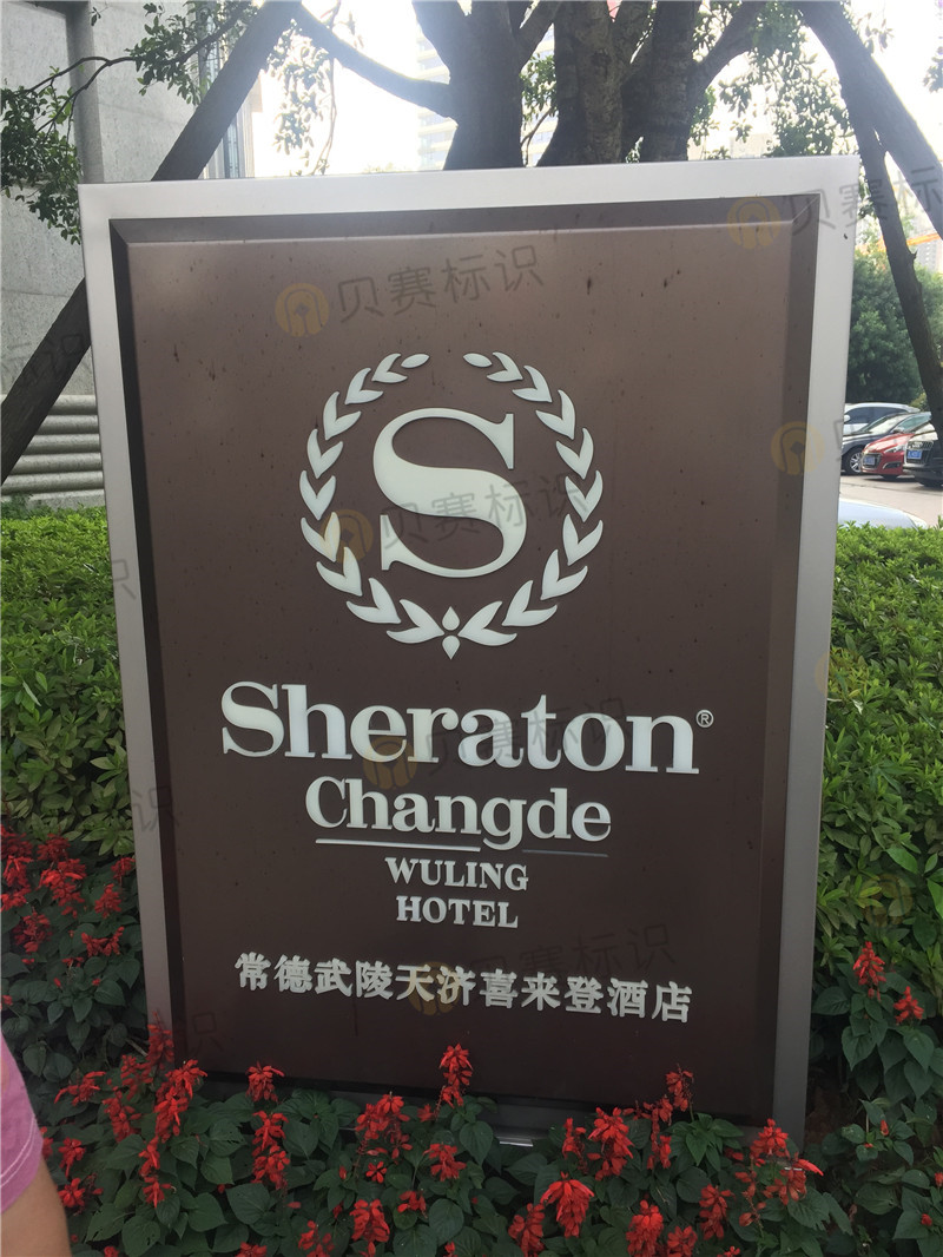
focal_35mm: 29
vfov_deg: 61.6
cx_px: 472
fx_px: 1053
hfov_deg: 48.2
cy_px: 628
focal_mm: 4.15
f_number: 2.2
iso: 32
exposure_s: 1/223
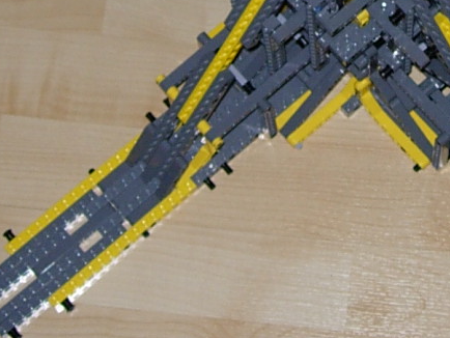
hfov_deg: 14.0
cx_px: 405
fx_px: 1821
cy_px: -140
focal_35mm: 140
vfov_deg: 10.3
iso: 79
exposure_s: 1/64
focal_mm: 7.8
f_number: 2.8
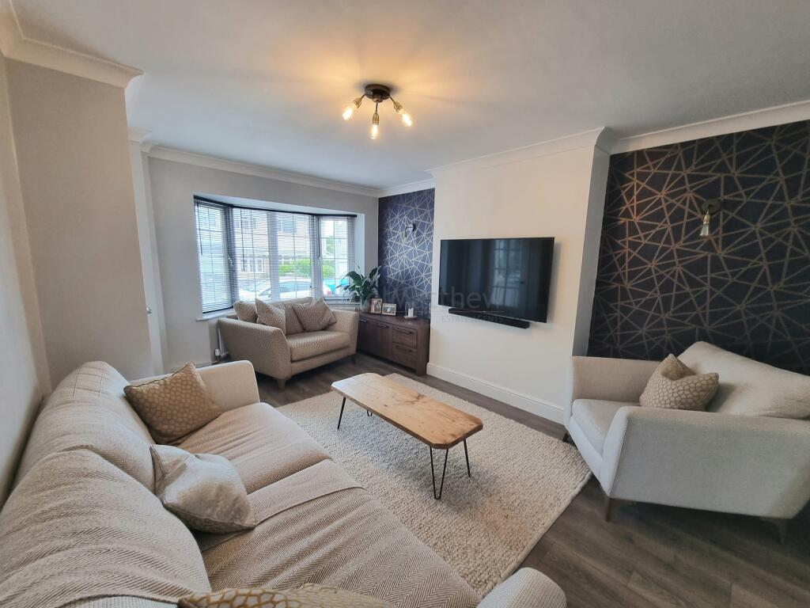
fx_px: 304
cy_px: 304
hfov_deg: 106.2
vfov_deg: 89.9
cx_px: 405
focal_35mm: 13
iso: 125
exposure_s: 1/60.2
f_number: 2.2
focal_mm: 2.2
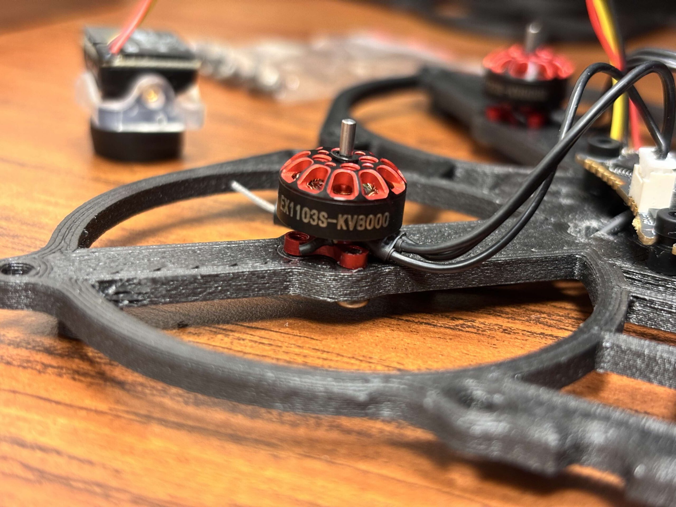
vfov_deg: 28.0
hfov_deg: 36.8
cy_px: 254
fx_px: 1015
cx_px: 338
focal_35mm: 52
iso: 160
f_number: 1.6
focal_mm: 5.96
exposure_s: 1/40
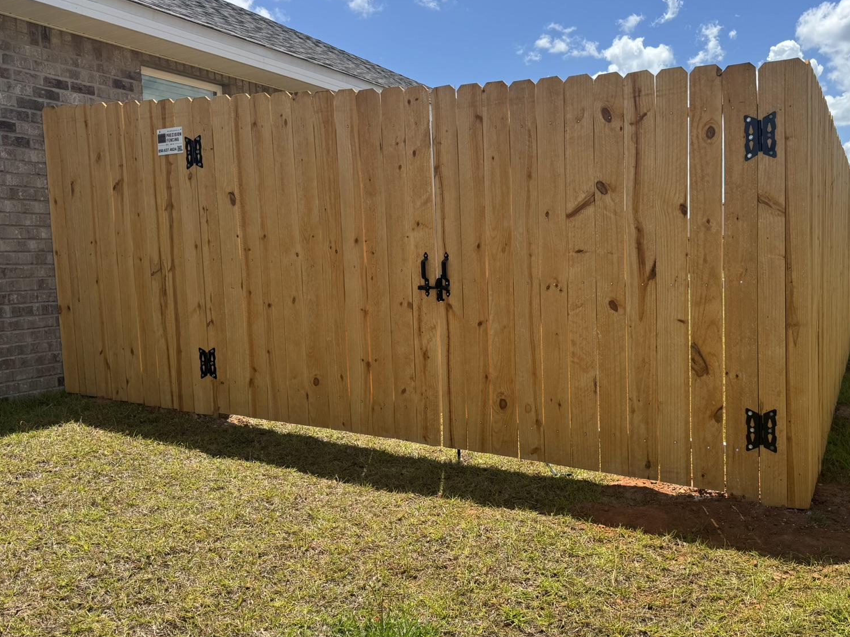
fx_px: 810
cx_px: 501
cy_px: 341
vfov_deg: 42.9
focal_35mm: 33
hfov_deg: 55.0
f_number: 1.78
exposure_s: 1/3802
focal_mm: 6.76
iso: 80
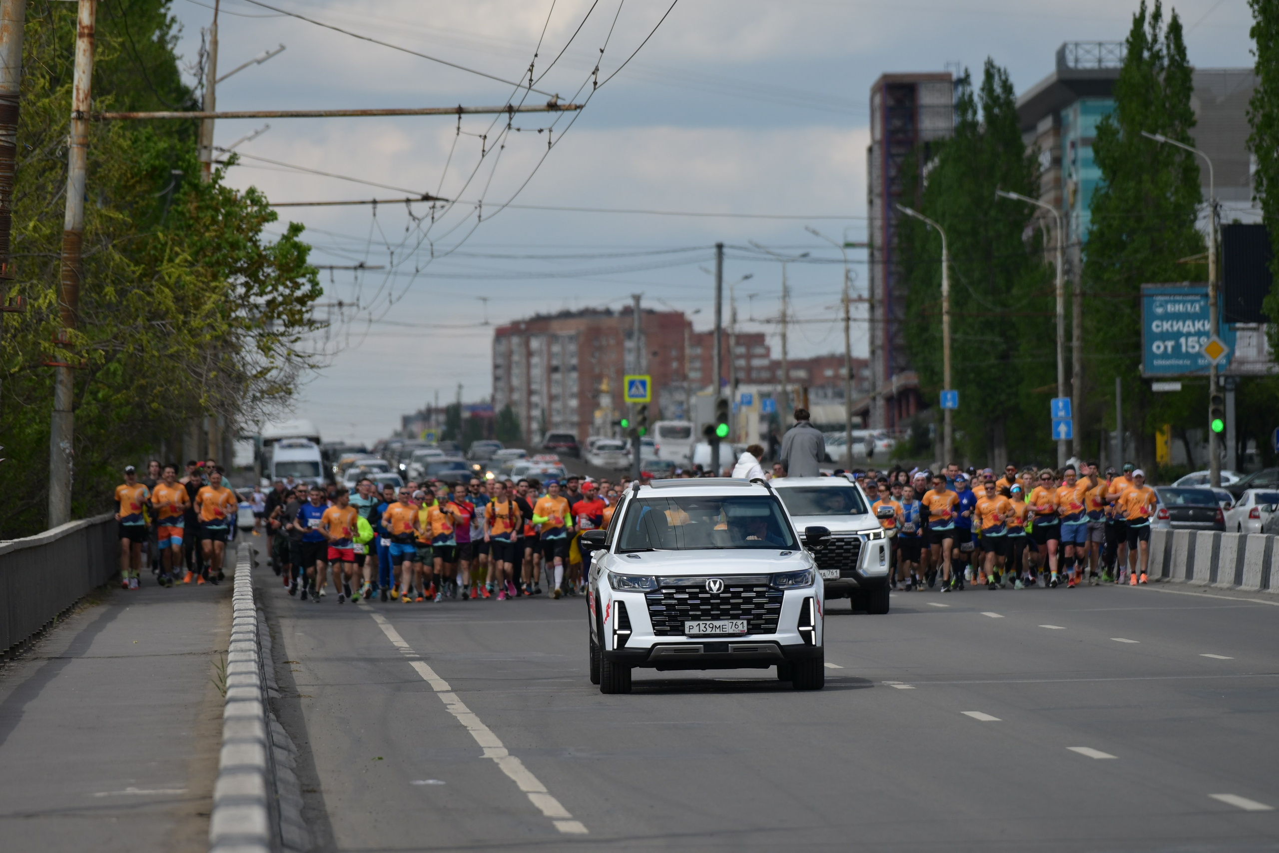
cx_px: 640
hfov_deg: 9.1
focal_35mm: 225
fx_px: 7994
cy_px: 426
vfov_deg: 6.1
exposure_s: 1/2500
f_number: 2.8
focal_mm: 150
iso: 125
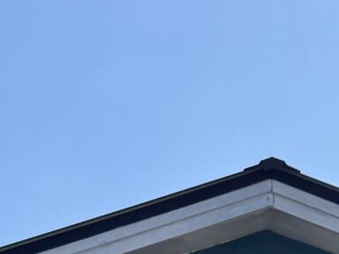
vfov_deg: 7.1
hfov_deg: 10.5
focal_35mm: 186
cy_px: 752
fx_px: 1821
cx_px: 384
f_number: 1.78
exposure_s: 1/5348
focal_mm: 6.76
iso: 80
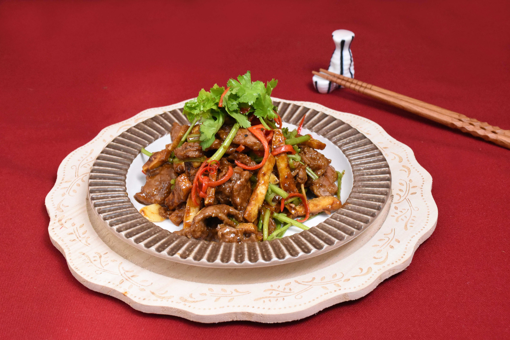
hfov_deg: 29.9
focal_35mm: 68
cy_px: 170
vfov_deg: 20.2
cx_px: 255
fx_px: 956
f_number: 11
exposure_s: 1/80
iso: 5000
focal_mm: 45
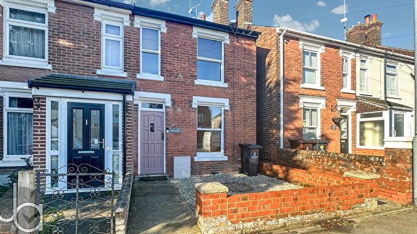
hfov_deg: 99.3
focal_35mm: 16
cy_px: 93
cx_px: 201
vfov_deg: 66.4
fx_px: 177
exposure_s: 1/256
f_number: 2.2
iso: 40
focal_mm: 2.22
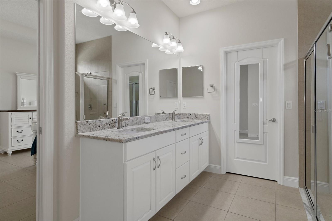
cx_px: 166
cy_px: 110
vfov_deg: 63.2
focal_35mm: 20
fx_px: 180
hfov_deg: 85.4
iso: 320
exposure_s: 1/10
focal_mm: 13
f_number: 8
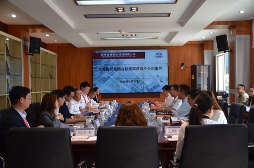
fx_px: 296
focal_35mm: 42
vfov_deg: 31.8
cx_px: 127
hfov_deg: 46.5
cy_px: 84
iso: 640
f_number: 4
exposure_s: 1/60
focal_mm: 28
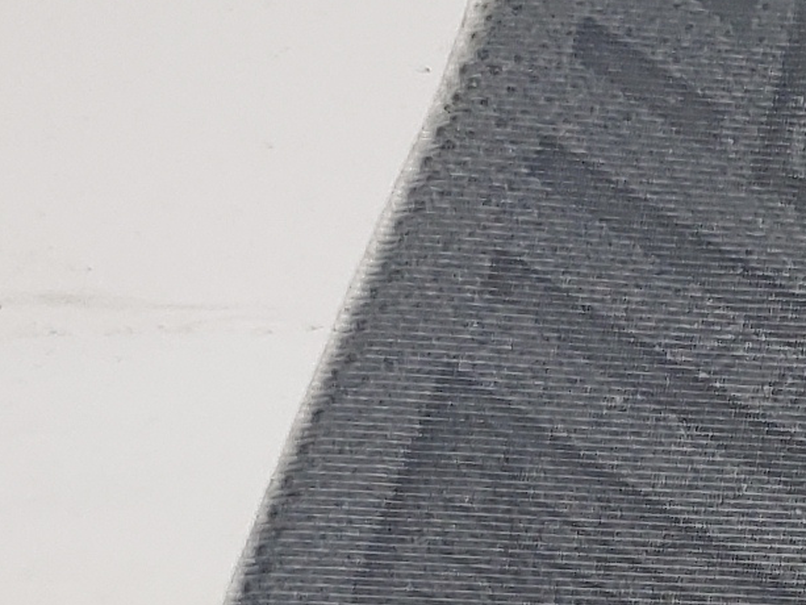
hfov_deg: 10.2
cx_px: 1843
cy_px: 708
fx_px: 3982
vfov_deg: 8.6
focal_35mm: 171
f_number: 1.5
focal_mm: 4.3
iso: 50
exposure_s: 1/393
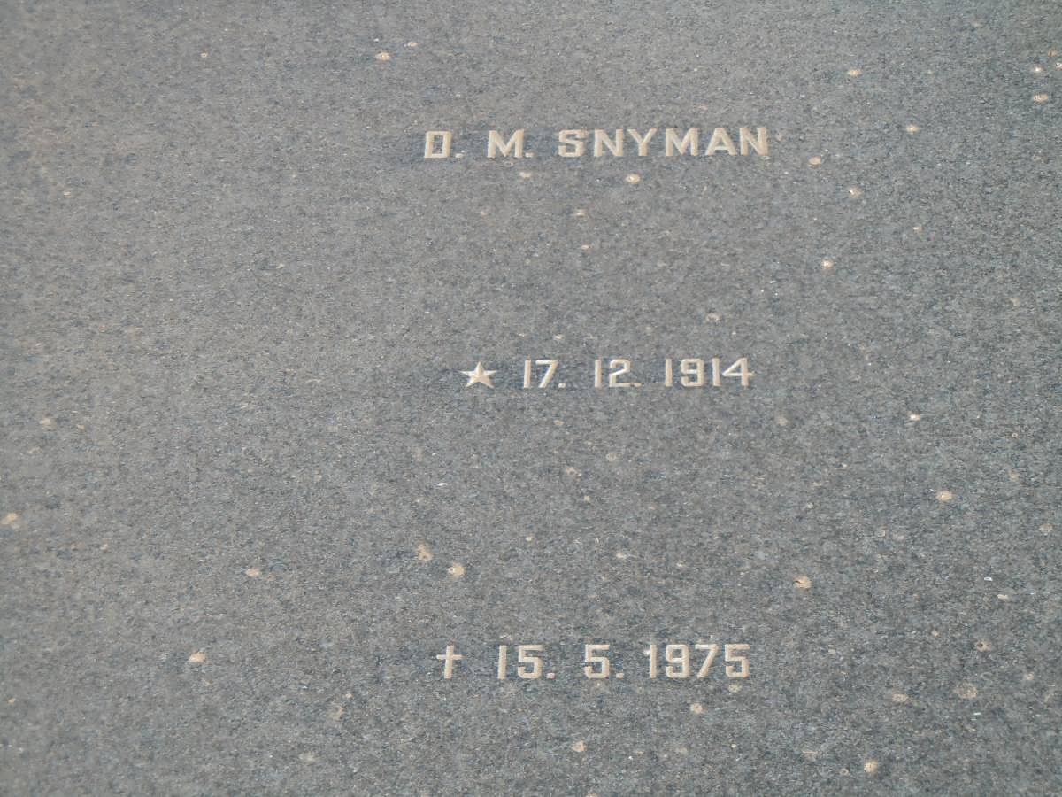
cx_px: 531
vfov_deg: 14.5
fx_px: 3129
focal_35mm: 102
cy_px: 398
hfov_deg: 19.3
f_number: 4.5
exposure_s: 1/800
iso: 200
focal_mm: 18.3
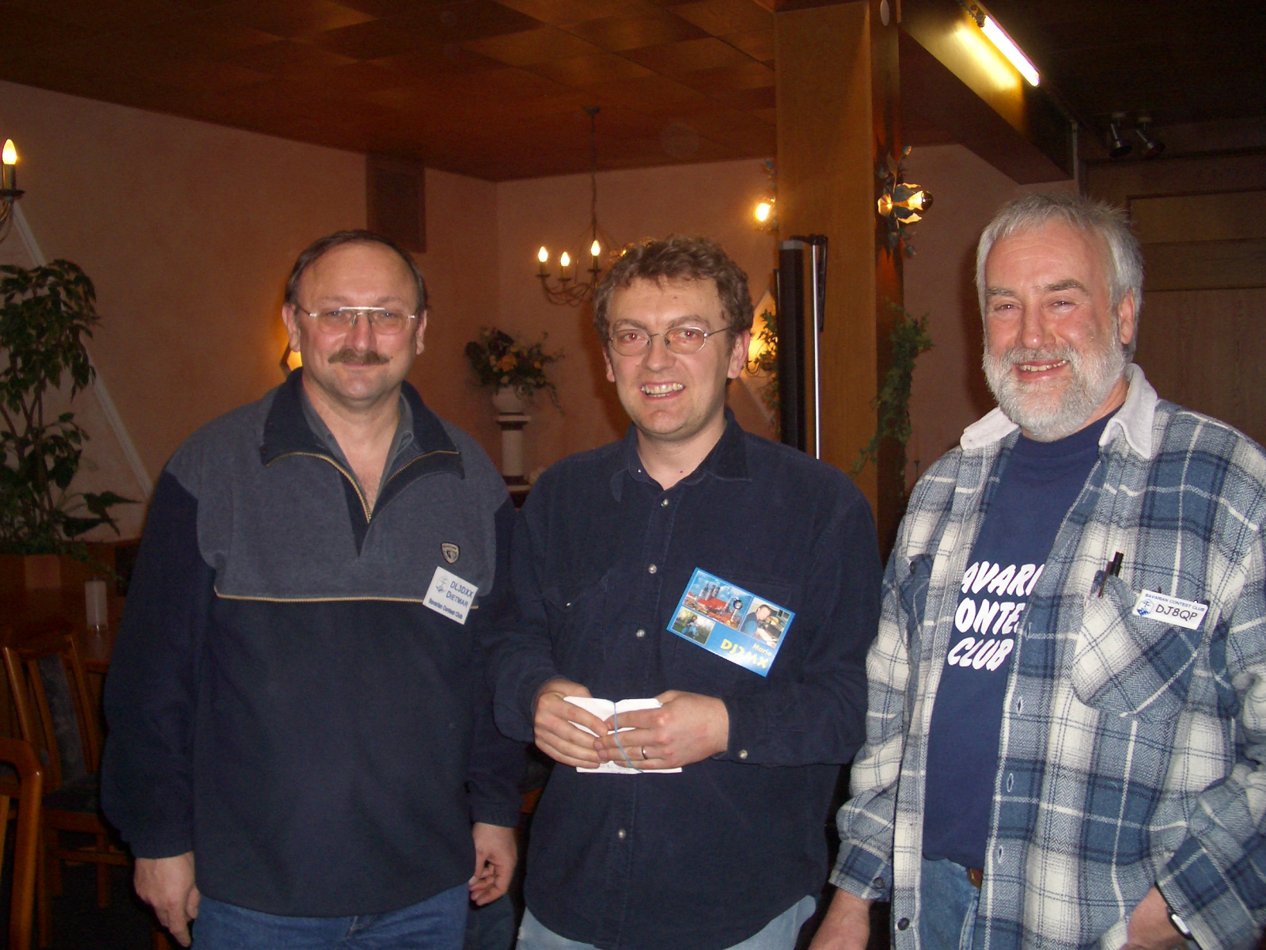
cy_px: 475
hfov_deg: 52.6
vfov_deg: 40.7
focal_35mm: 35
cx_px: 633
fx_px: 1280
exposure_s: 1/60
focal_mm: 5.8
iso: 100
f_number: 2.6
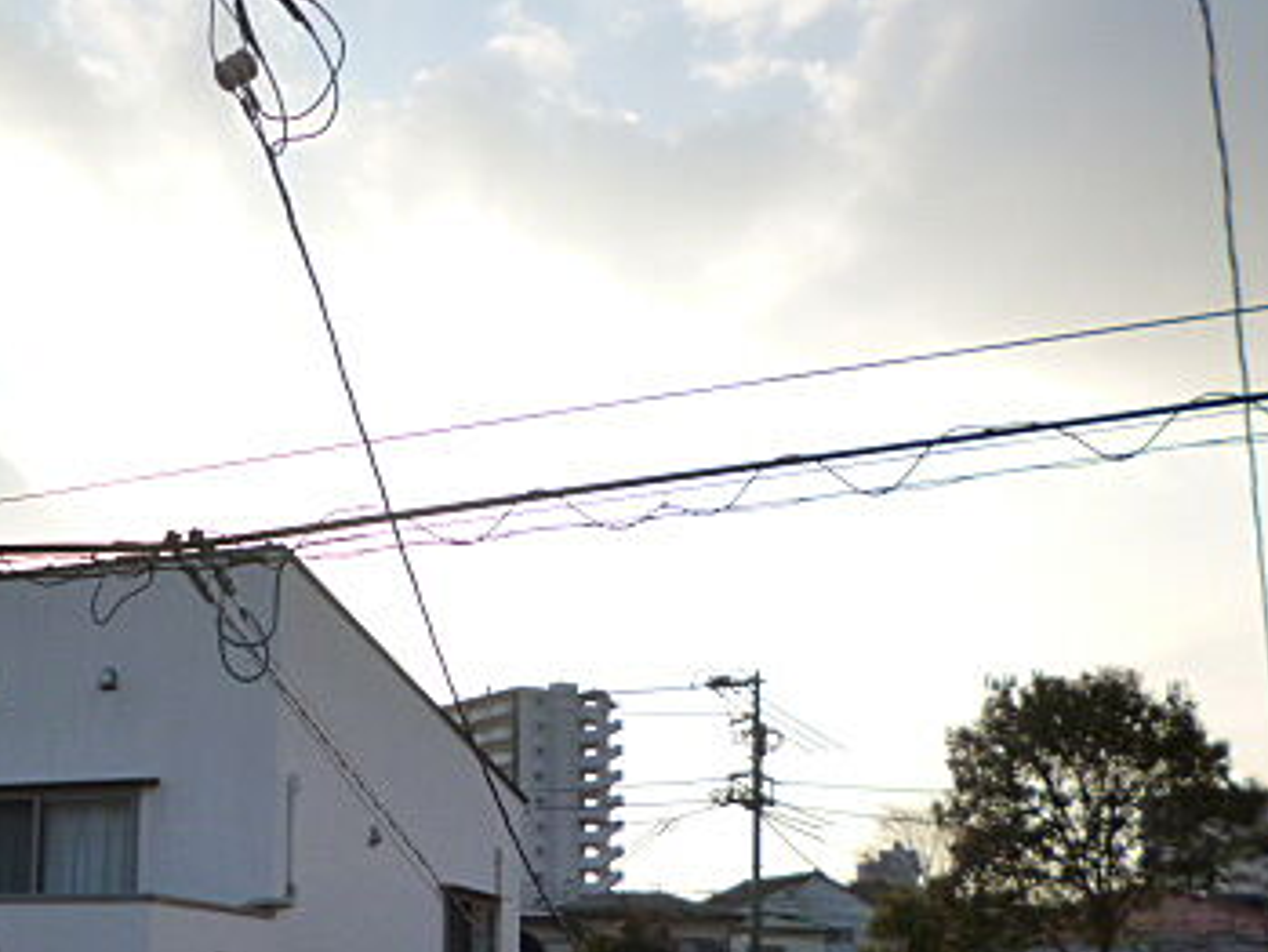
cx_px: 276
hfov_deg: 41.3
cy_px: 749
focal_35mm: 44
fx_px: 1612
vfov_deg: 32.1
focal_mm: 4.3
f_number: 2.5
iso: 160
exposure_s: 1/1300
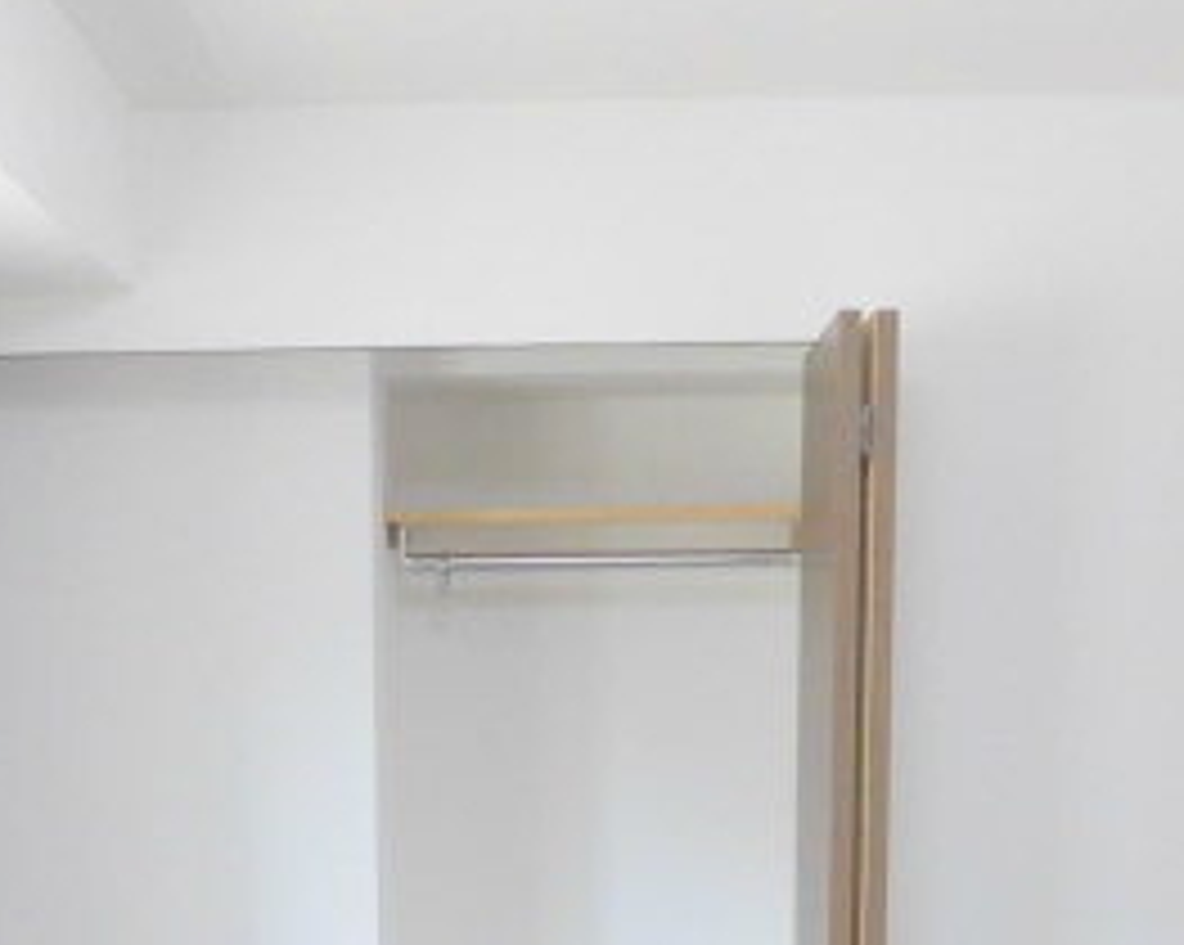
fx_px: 1996
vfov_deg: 24.9
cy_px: 1017
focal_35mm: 57
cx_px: 477
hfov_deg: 32.9
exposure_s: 1/60
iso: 160
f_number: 3.1
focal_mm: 4.3
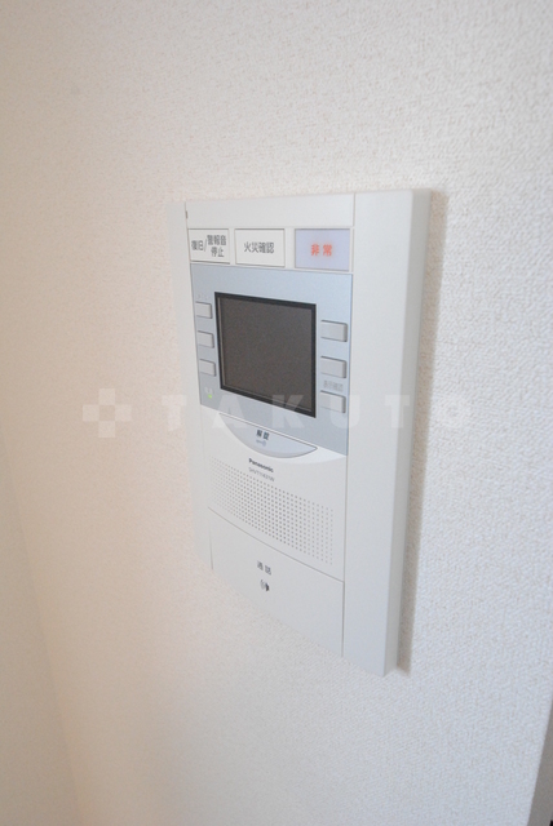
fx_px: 552
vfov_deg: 73.7
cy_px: 413
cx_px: 276
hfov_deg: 53.2
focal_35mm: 24
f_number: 7.1
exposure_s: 1/50
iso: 1600
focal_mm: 16
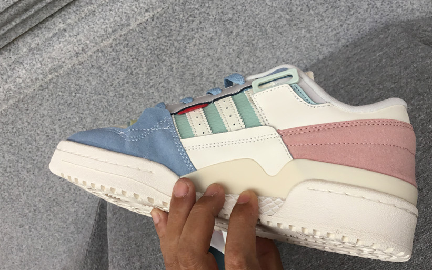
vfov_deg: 35.3
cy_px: 143
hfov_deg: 54.0
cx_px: 228
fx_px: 424
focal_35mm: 36
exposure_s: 1/100
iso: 25
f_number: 2.4
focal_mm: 3.3
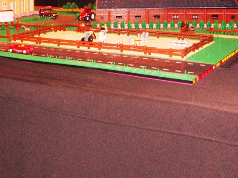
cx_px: 33
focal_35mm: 70
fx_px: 481
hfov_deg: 27.0
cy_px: 17
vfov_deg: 20.6
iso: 400
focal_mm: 6.5
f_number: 3
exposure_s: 1/15
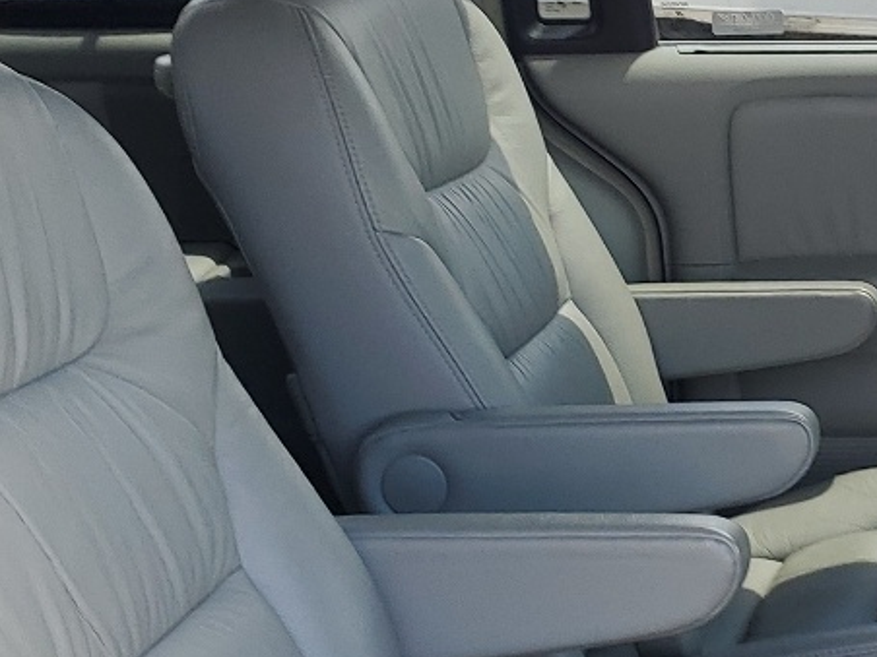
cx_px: 774
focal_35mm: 92
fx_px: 2331
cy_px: 250
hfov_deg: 20.9
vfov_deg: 16.0
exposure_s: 1/312
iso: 50
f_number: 1.5
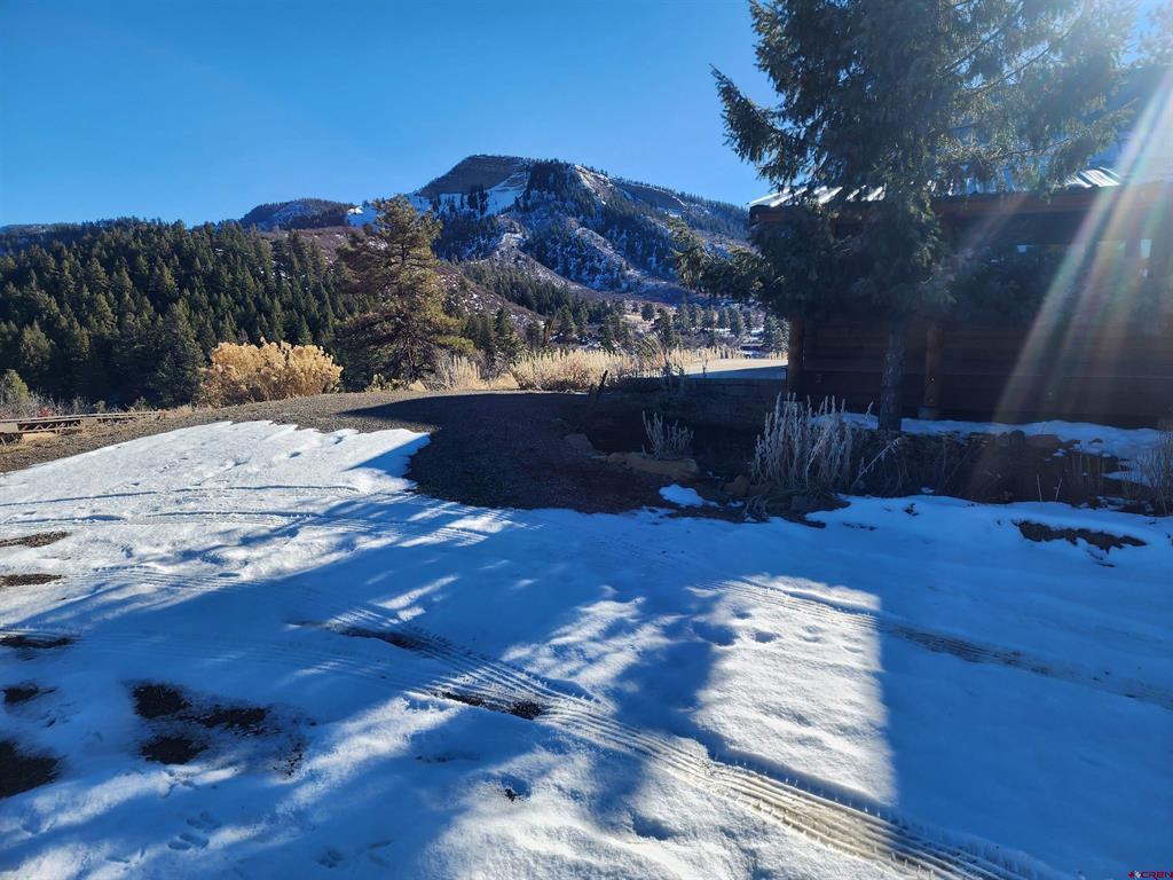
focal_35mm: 23
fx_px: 779
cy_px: 440
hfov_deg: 73.9
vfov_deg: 58.9
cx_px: 586
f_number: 1.8
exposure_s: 1/850
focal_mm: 6.4
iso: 12
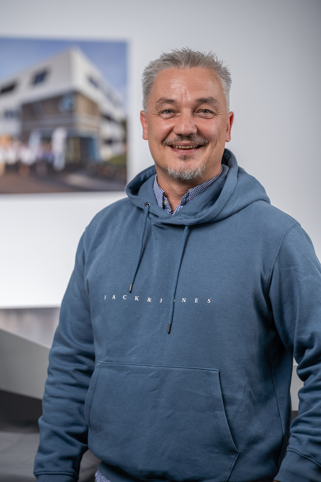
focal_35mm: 154
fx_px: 2060
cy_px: 241
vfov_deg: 13.3
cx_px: 160
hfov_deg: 8.9
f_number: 4.5
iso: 100
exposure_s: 1/250
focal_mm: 154
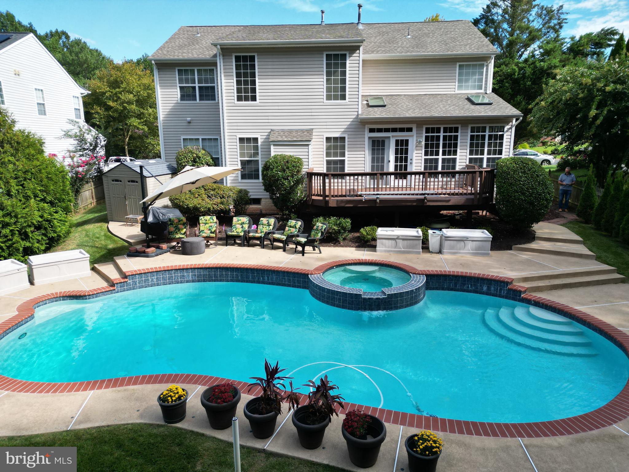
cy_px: 236
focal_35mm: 24
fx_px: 436
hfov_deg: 71.6
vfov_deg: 56.8
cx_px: 314
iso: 150
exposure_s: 1/1600
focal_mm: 6.72
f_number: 1.7
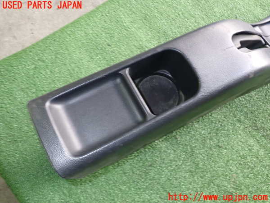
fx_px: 234
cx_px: 135
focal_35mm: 30
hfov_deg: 60.0
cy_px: 102
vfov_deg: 46.8
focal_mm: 5.4
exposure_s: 1/4
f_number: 6.3
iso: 250
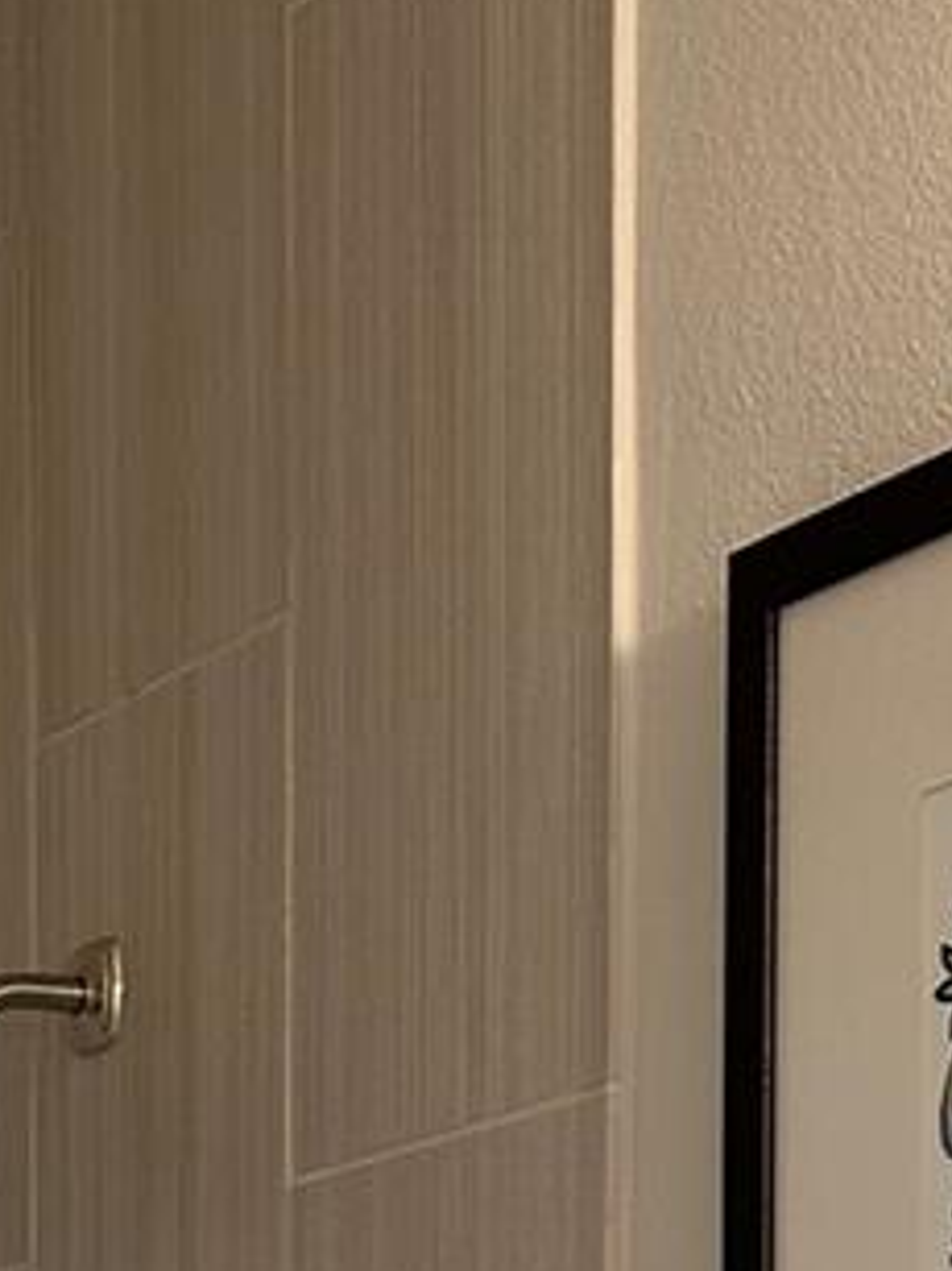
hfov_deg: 12.0
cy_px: 2223
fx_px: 4403
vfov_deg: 14.6
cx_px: -257
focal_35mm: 120
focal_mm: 6.86
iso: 125
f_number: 1.78
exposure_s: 1/60
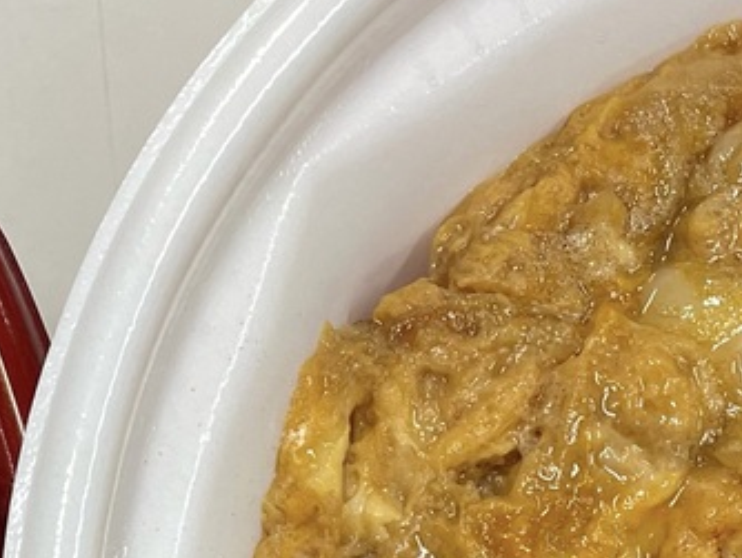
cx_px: 70
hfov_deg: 18.9
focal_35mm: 102
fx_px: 2188
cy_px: 879
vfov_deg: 13.5
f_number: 1.6
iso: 100
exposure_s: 1/100
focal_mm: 4.2
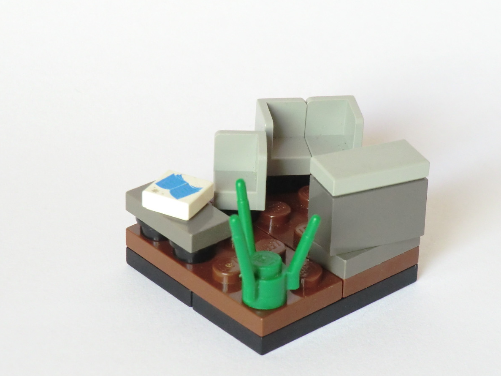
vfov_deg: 12.3
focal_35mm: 120
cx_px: 293
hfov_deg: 16.4
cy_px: 218
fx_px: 1737
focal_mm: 16
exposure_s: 1/15
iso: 400
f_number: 4.8
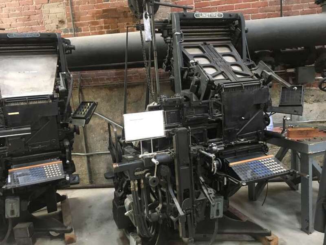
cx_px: 163
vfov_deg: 48.2
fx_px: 273
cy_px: 122
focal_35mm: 29
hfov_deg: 61.7
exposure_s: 1/20
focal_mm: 4.15
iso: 200
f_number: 2.2
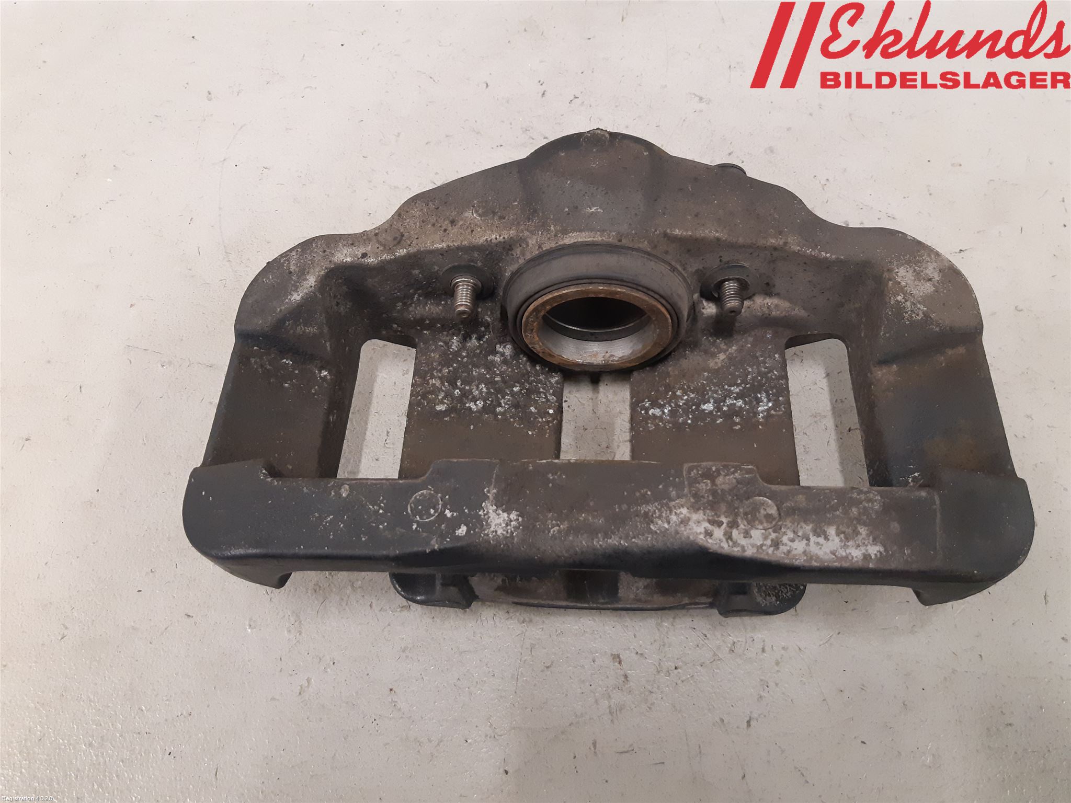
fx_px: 804
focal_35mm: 26
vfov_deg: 53.1
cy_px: 402
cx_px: 536
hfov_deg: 67.3
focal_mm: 3.93
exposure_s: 1/50
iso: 320
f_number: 1.7
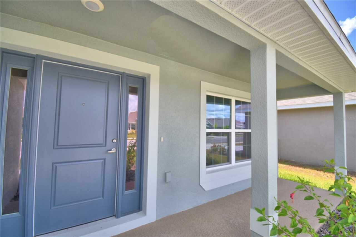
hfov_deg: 100.4
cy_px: 118
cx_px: 178
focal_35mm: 15
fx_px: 148
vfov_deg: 77.3
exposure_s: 1/500
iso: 160
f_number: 4.5
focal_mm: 10
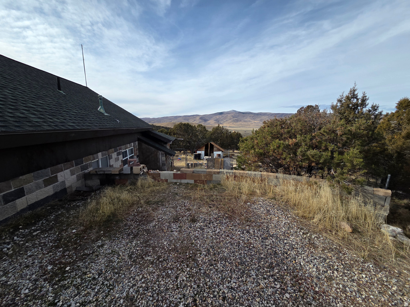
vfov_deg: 89.9
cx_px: 205
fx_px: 154
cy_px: 154
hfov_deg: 106.2
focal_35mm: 13
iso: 50
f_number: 2.2
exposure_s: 1/2000
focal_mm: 2.2
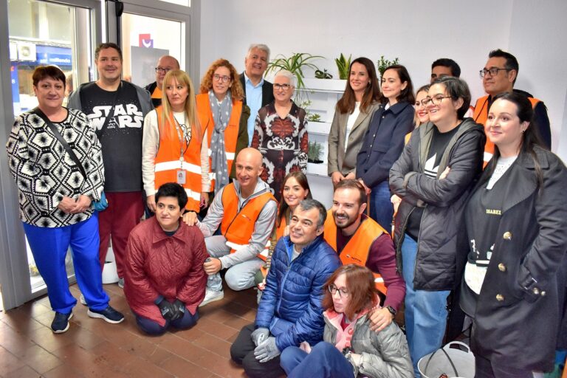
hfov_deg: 67.4
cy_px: 189
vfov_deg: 47.9
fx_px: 425
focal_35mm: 27
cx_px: 284
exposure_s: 1/60
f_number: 3.5
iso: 1400
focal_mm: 18
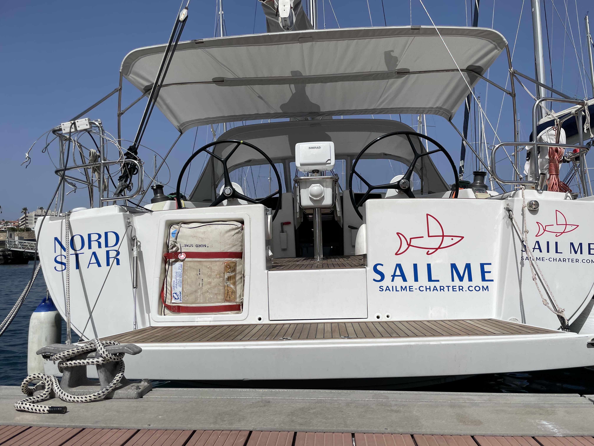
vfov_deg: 53.1
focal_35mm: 26
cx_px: 297
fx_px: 446
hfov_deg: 67.3
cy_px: 223
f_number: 1.6
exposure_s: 1/10753
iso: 32
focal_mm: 4.2
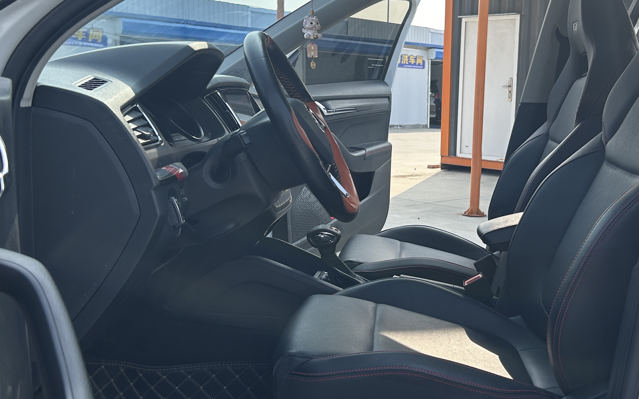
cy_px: 164
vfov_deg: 29.8
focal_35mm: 43
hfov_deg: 45.6
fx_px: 749
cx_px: 420
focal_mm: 5.7
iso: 50
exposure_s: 1/1361
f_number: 1.5
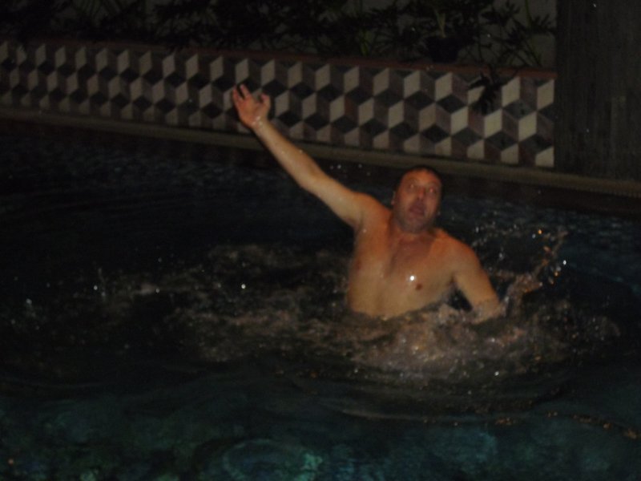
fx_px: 1204
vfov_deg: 22.6
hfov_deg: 29.8
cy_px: 240
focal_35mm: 65
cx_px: 320
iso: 400
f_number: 3.8
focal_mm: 10.7
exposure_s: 1/60
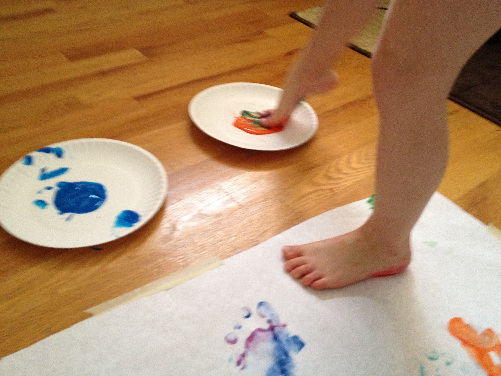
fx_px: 507
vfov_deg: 40.7
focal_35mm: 35
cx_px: 250
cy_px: 188
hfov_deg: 52.6
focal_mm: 4.28
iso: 320
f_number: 2.4
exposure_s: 1/20
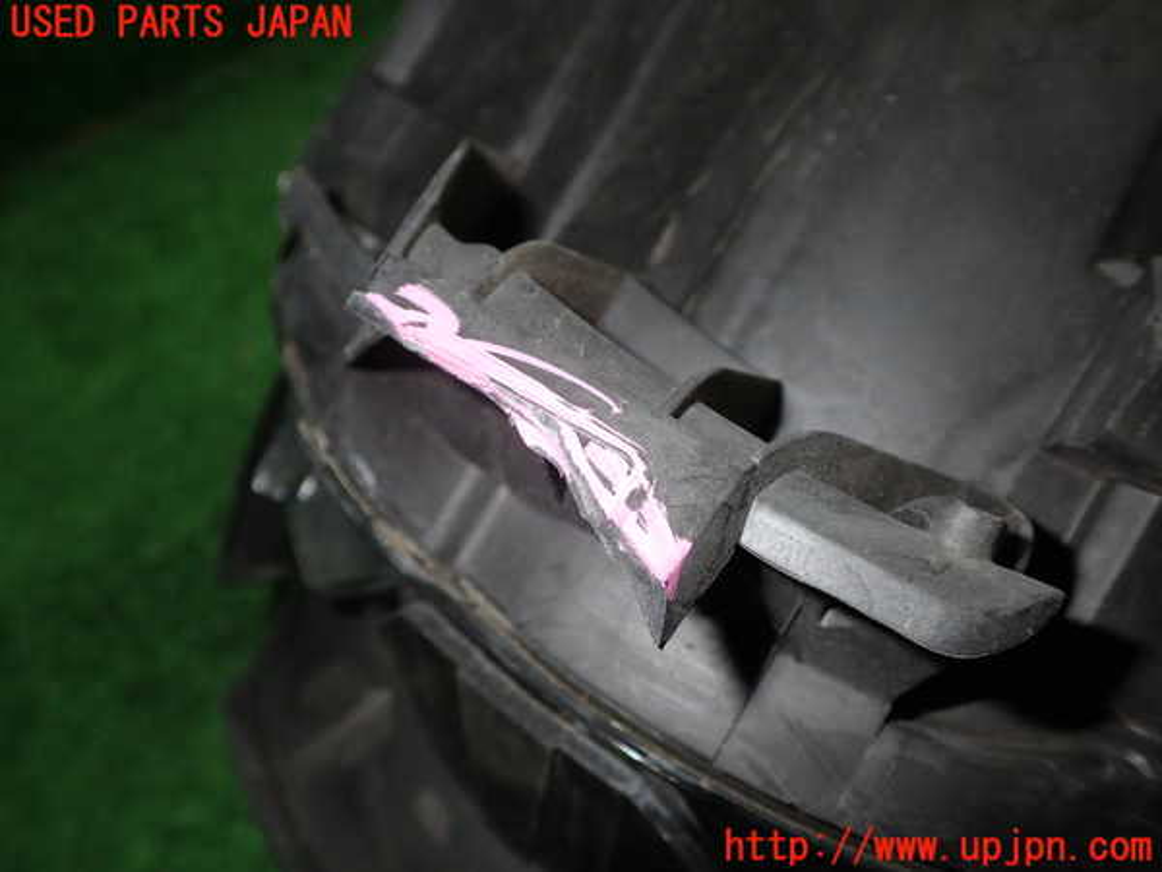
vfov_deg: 44.2
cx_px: 581
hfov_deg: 56.8
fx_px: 1074
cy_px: 436
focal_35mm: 32
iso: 200
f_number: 7.1
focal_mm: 5.79
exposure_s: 1/30
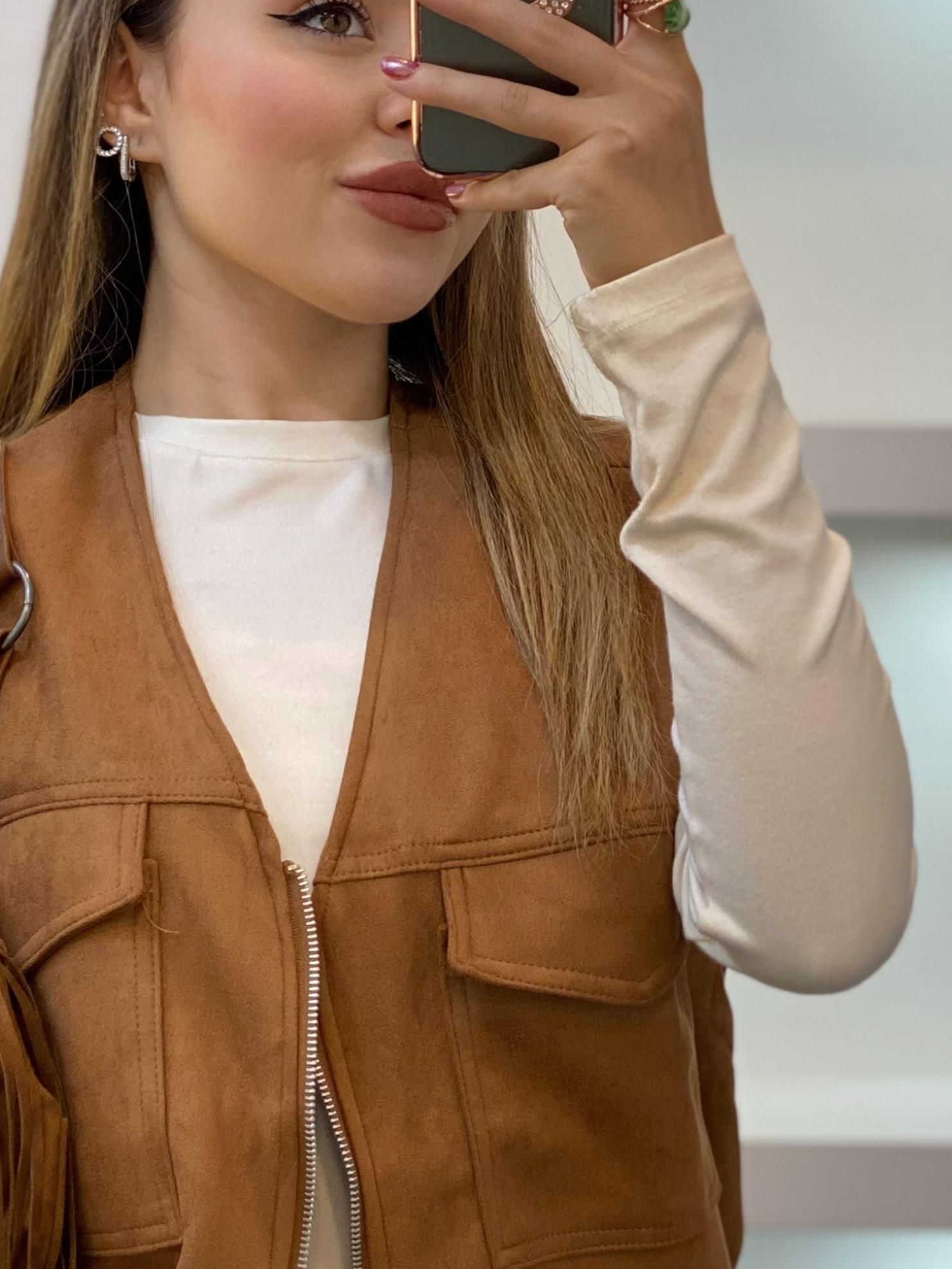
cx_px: 387
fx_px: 3922
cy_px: 661
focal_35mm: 107
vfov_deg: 18.4
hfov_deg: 13.8
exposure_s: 1/100
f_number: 2
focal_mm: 6
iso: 80
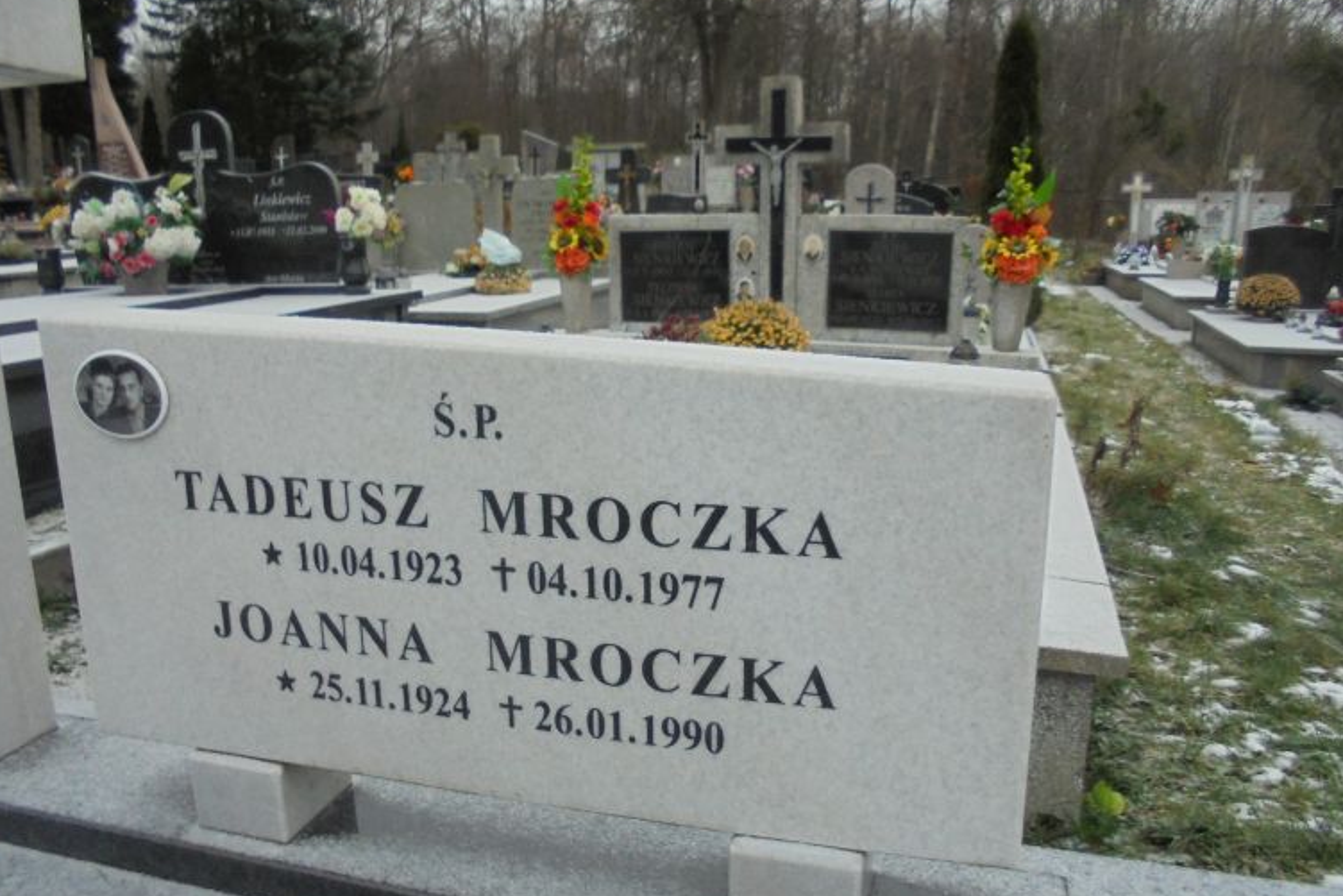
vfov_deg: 46.4
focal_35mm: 28
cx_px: 651
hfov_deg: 65.4
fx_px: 1045
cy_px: 437
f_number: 3.5
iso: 250
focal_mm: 4.6
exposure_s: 1/250
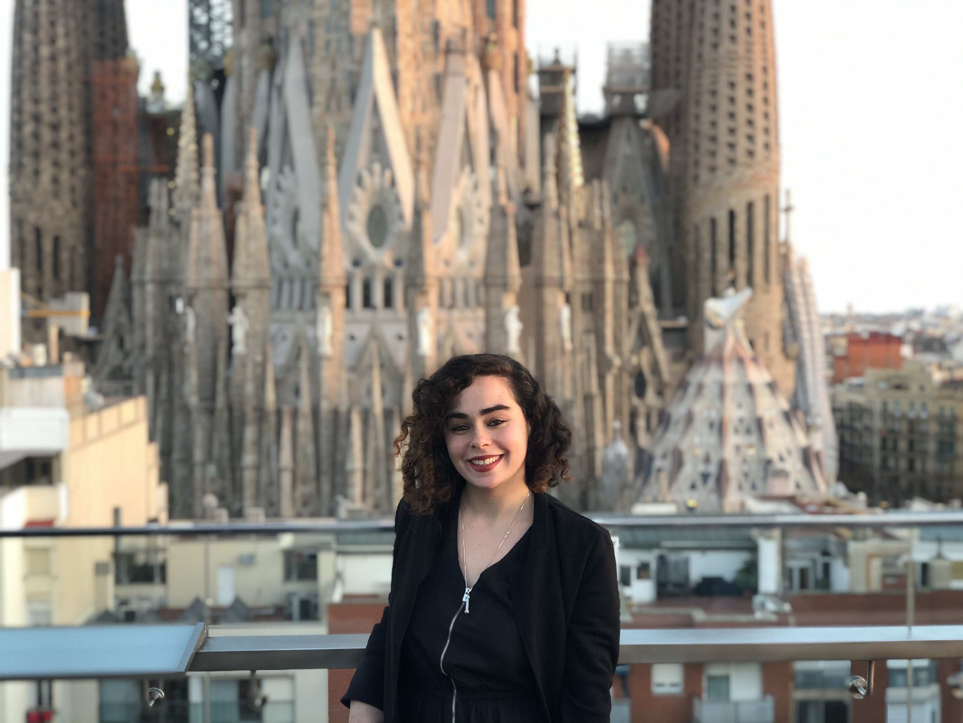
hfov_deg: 36.8
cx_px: 482
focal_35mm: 52
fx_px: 1447
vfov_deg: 28.0
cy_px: 362
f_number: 2.4
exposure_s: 1/60
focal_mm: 6
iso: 50
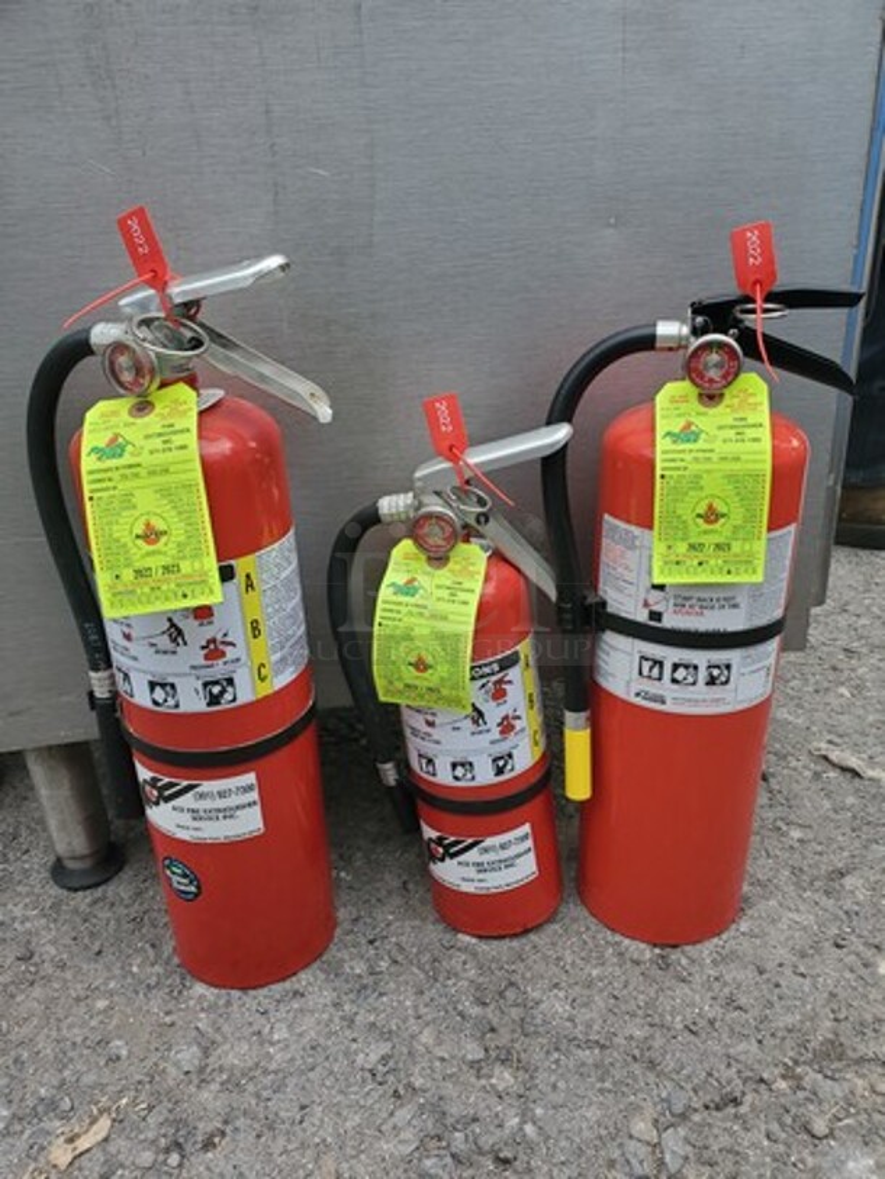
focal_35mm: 26
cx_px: 442
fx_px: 886
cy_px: 590
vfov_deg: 67.3
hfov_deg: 53.1
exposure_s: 1/137
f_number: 2.4
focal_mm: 4.3
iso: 50
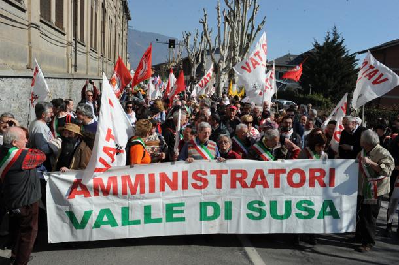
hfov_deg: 58.7
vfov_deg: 41.1
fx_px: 354
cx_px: 200
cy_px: 132
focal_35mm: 32
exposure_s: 1/250
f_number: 18
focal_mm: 32
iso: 400
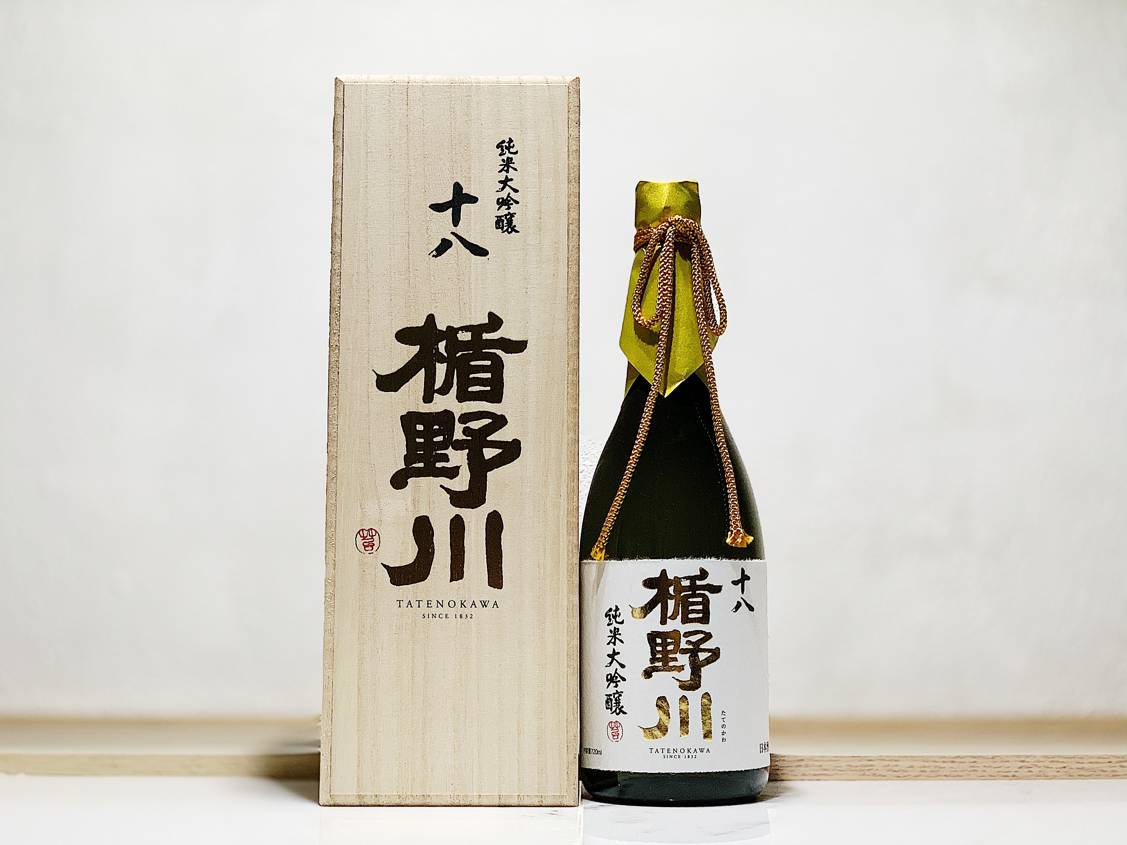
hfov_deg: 36.8
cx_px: 564
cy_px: 422
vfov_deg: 28.0
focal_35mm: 52
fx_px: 1693
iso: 100
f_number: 2.4
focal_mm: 6
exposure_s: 1/100
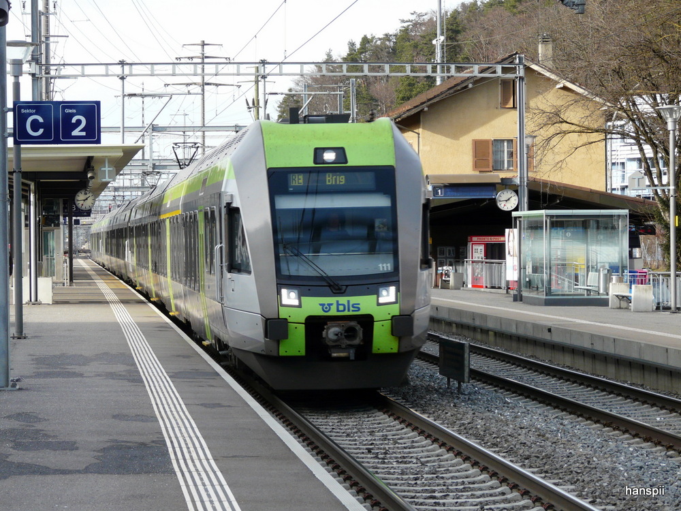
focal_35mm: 120
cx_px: 340
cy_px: 256
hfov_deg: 16.4
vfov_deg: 12.3
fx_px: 2361
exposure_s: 1/250
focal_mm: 19.7
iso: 100
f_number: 4.5
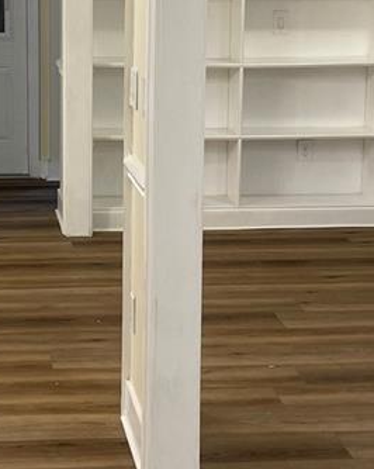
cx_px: 96
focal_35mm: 88
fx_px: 1219
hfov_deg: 17.4
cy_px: 189
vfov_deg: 21.7
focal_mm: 5.1
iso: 80
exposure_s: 1/60
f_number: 1.6
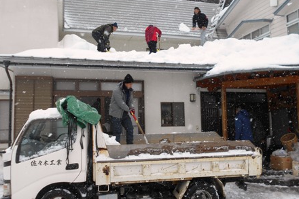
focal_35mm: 36
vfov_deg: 36.8
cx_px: 148
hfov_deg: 53.1
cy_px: 94
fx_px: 299
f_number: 3.6
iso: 80
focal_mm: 5.8
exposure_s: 1/400
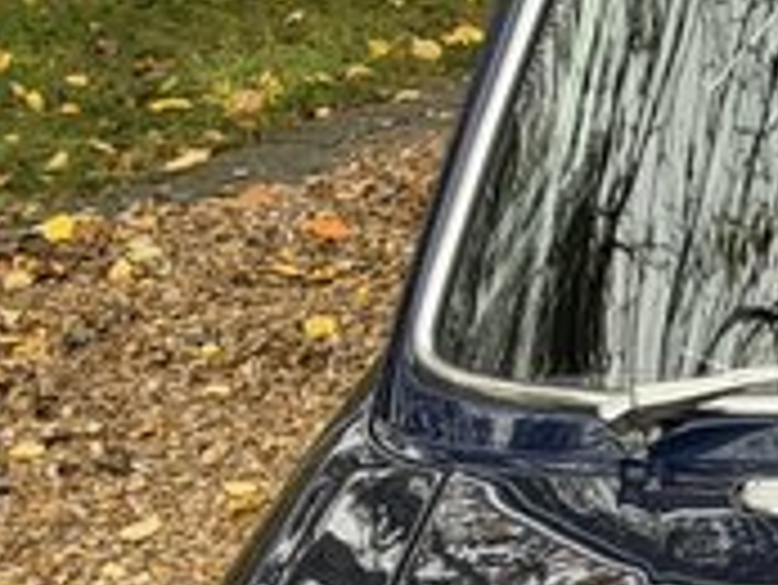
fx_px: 4993
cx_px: 1376
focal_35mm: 222
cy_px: 1120
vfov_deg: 6.5
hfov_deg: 8.6
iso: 100
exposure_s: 1/611
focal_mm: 6.76
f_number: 1.78
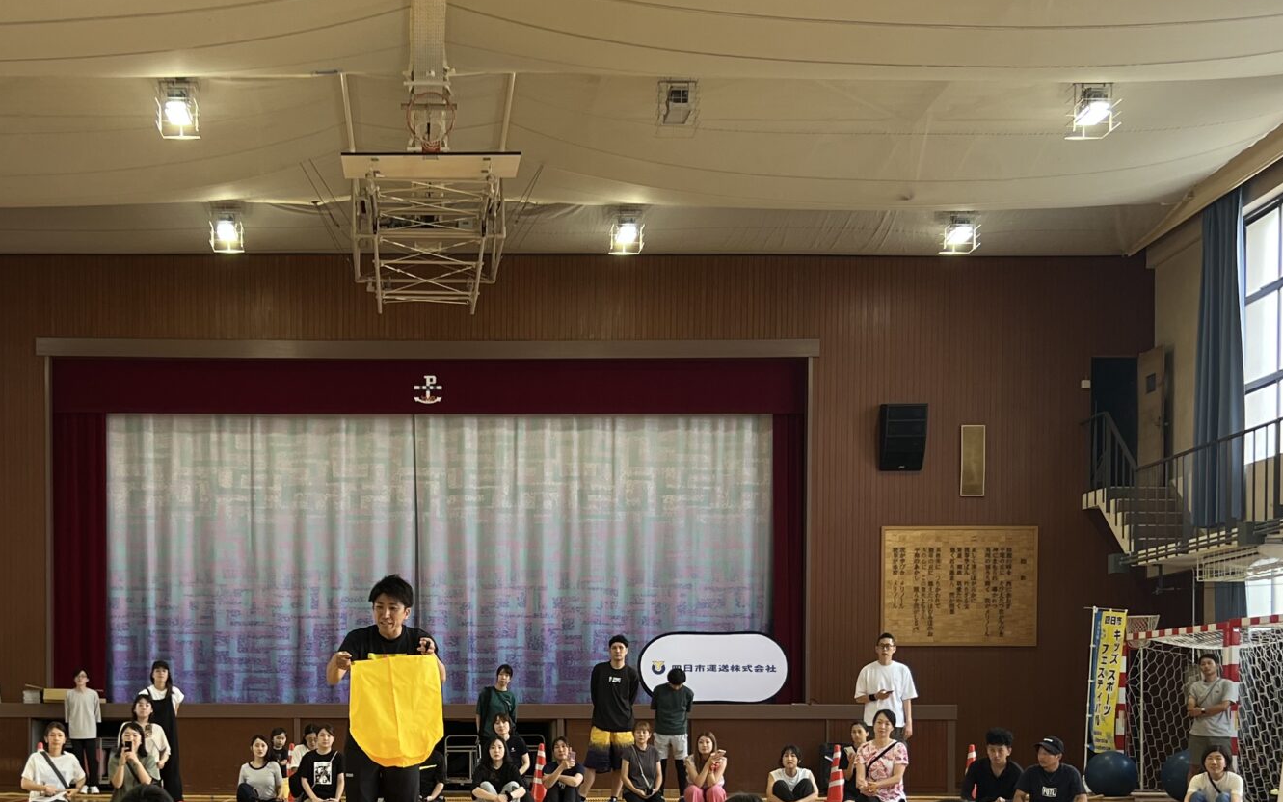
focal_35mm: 53
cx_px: 426
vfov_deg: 23.7
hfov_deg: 37.8
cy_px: 742
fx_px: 1853
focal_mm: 5.7
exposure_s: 1/121
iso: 64
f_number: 1.5
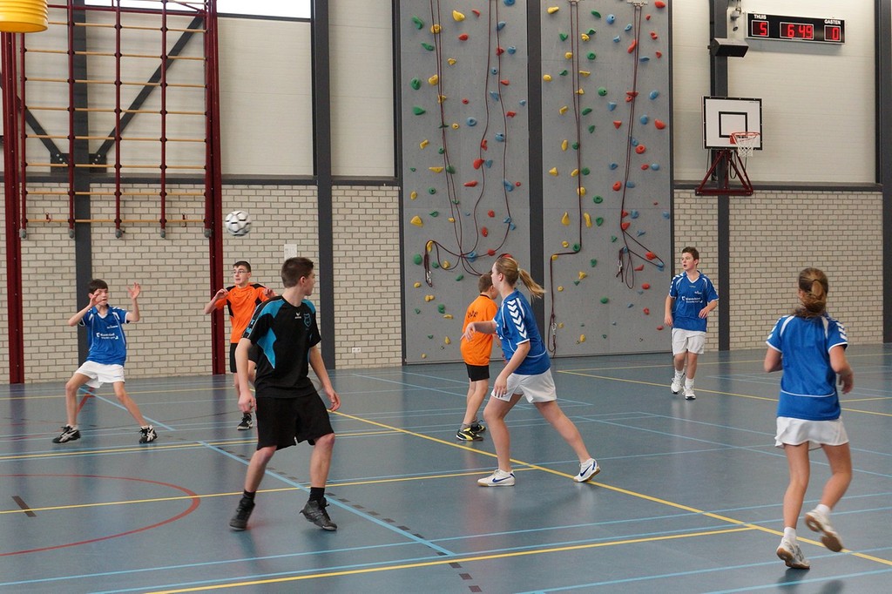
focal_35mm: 45
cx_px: 446
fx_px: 1115
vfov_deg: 29.8
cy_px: 297
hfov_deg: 43.6
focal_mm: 30
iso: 1250
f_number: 4
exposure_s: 1/250
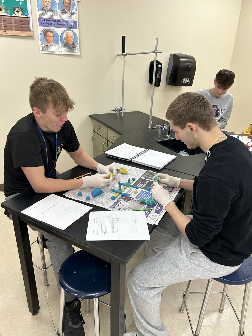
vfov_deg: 67.3
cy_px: 168
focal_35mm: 26
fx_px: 252
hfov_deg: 53.1
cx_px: 126
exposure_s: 1/120
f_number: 1.5
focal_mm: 5.7
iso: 80
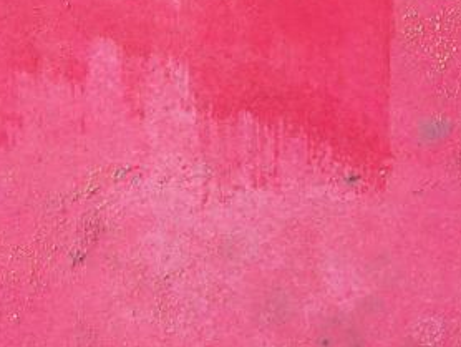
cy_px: -15
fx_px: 2373
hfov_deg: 11.1
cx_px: 375
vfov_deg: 8.3
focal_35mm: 178
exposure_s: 1/15
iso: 100
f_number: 20
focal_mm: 66
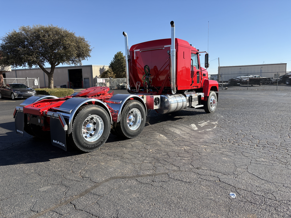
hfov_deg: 67.3
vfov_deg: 53.1
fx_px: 219
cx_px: 146
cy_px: 109
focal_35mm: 26
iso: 50
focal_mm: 5.96
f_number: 1.6
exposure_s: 1/2141
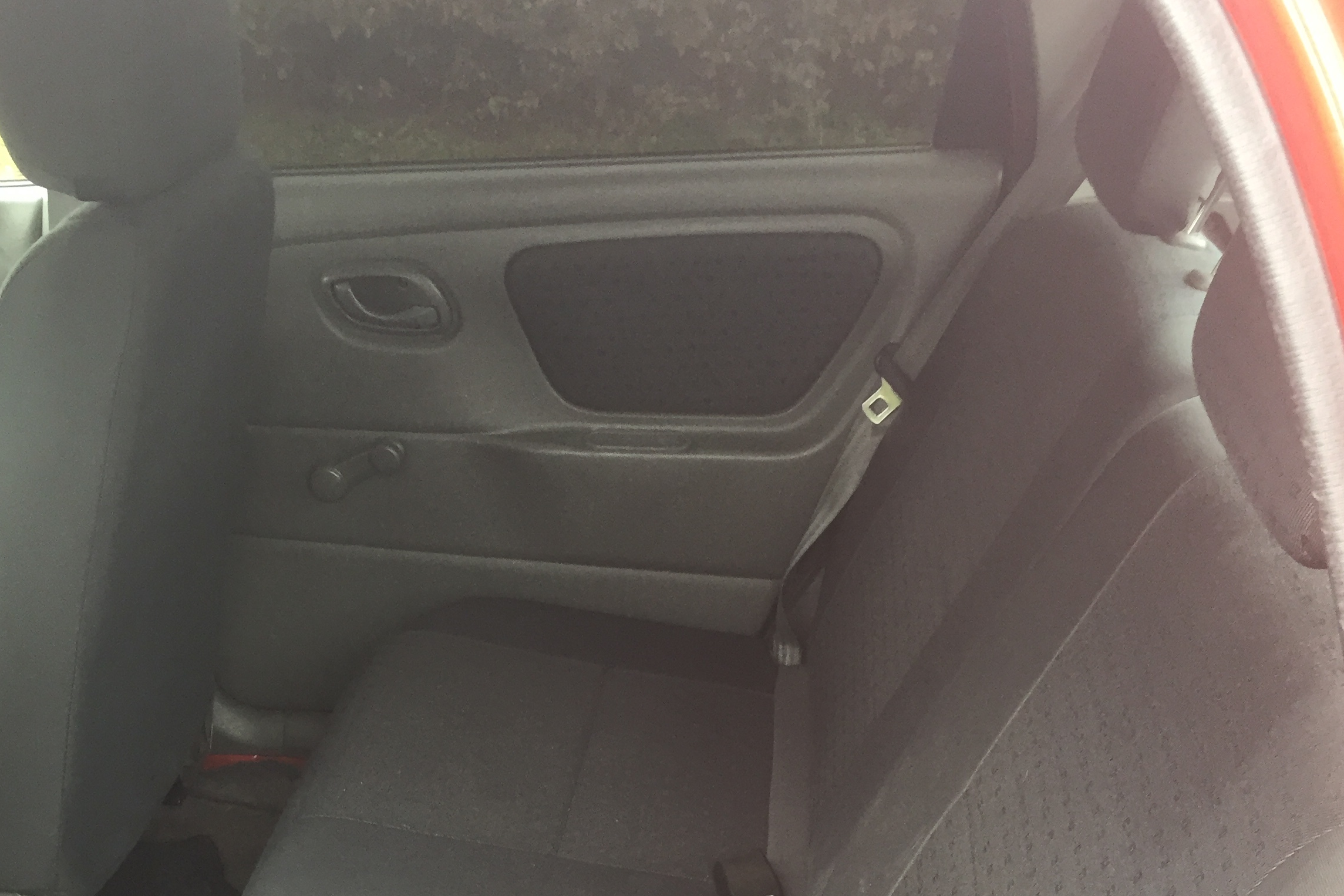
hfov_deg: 45.4
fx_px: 1605
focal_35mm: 43
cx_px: 658
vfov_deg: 30.0
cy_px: 789
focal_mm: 4.15
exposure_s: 1/33
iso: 50
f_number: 2.2
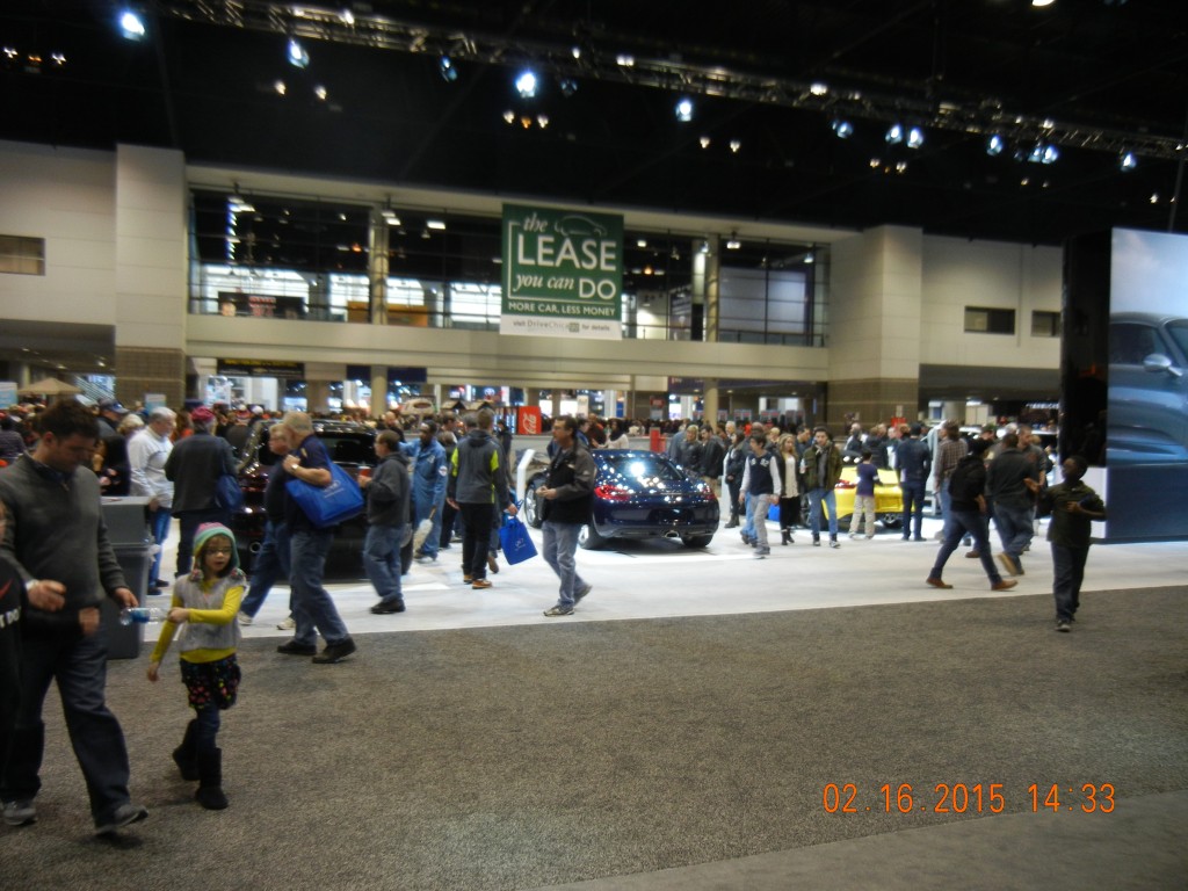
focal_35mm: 30
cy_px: 446
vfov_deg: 46.8
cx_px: 594
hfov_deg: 60.0
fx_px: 1030
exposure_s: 1/60
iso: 258
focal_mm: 5.4
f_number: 3.5
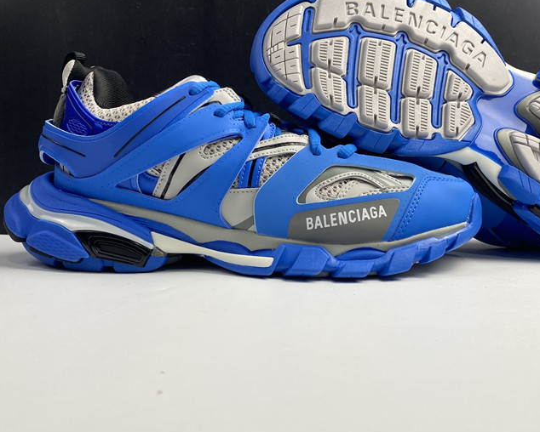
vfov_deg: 37.3
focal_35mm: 40
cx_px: 330
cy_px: 192
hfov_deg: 45.5
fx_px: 640
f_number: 1.8
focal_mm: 4.25
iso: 40
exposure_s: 1/100
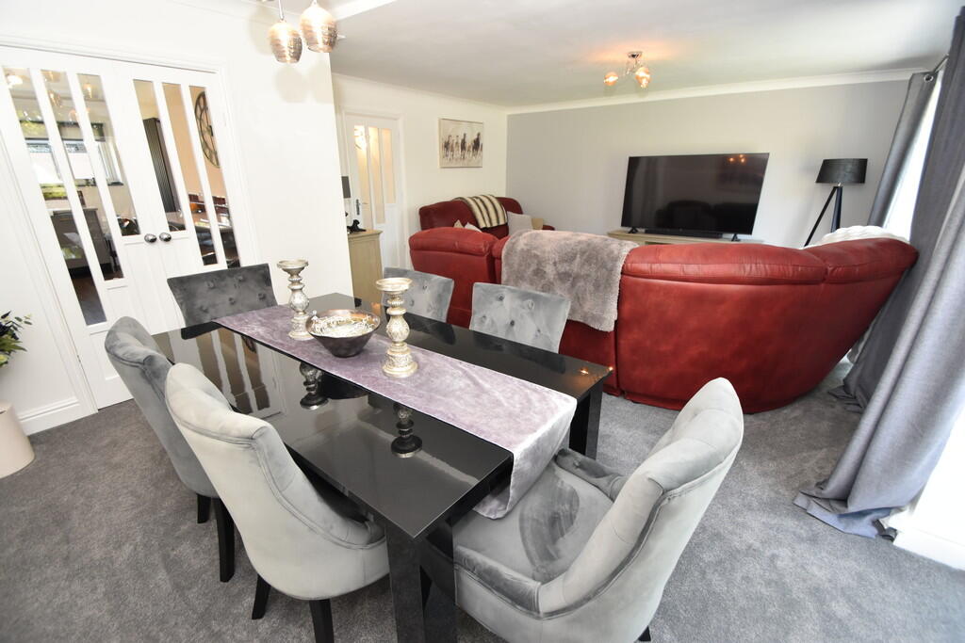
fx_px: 402
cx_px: 482
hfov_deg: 100.4
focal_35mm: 15
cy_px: 322
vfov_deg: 77.3
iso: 800
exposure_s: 1/100
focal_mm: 10
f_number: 5
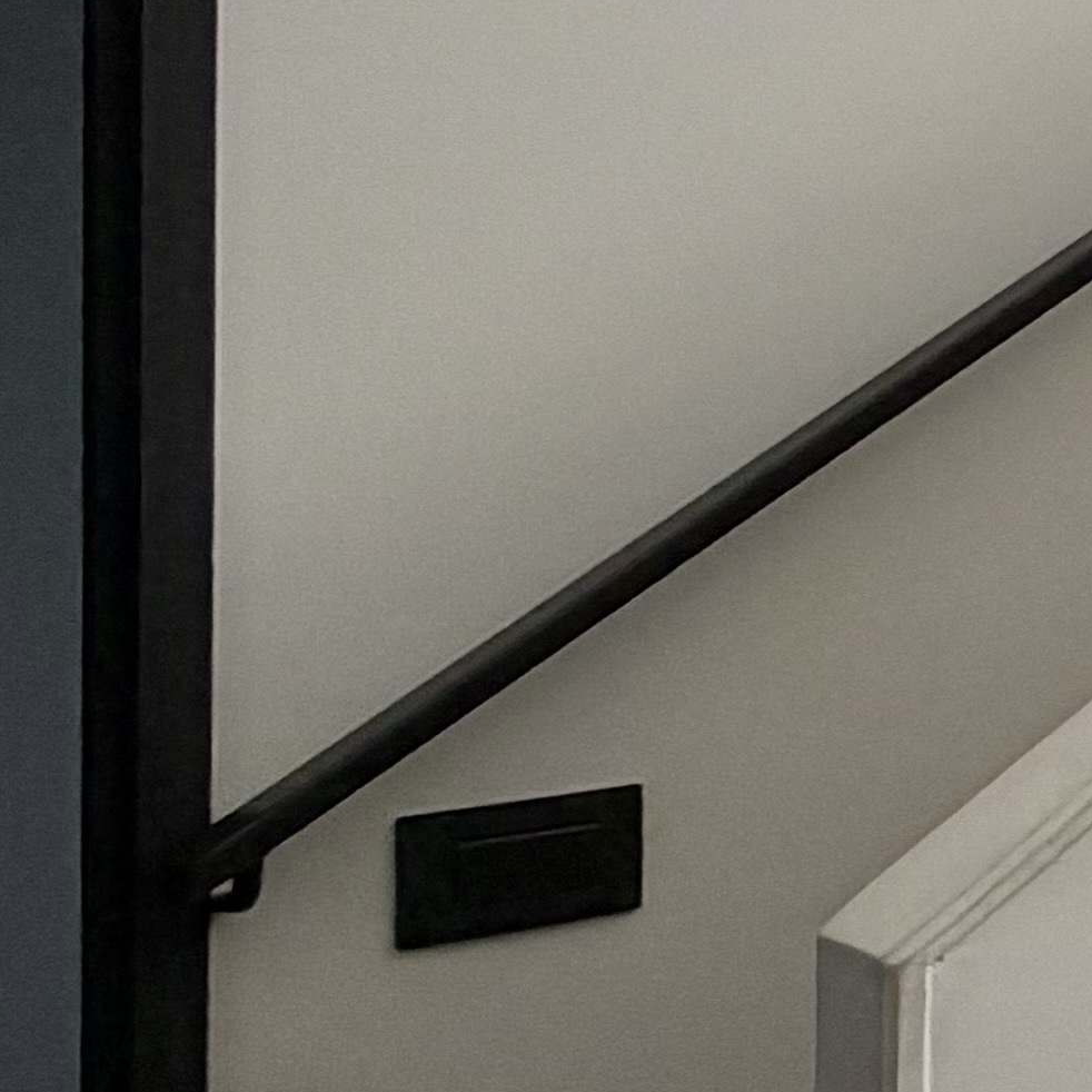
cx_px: 3167
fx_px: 2570
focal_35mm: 72
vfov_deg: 23.7
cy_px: 235
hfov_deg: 12.0
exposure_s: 1/252
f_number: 2.2
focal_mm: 2.22
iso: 40
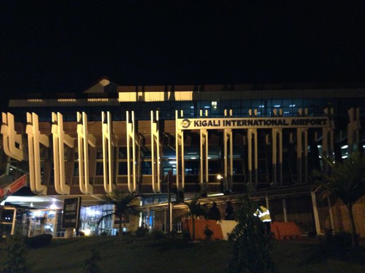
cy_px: 136
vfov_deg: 42.9
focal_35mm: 33
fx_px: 348
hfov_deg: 55.4
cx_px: 182
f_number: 2.4
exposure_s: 1/16
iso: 800
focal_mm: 4.13
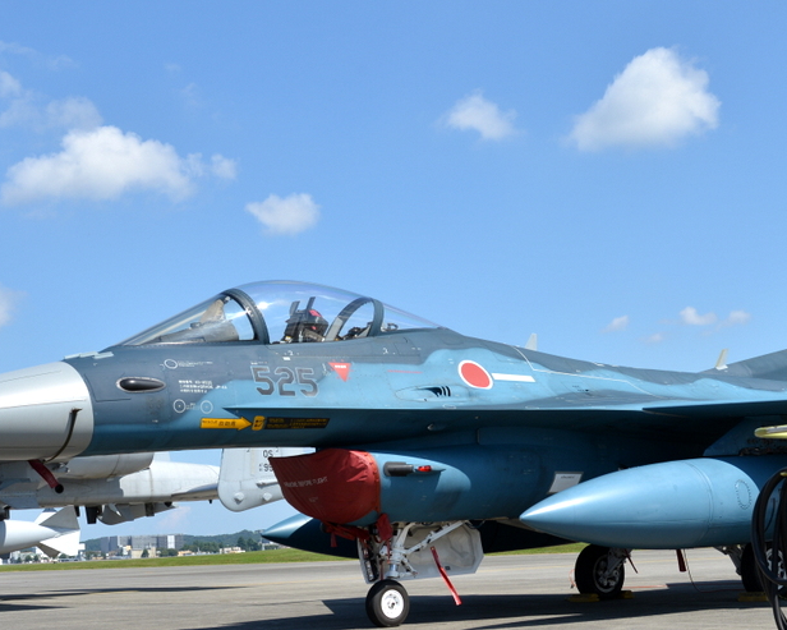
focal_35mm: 64
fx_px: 1491
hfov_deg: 29.5
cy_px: 422
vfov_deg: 23.7
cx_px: 492
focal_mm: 35
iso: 100
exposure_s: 1/200
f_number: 11
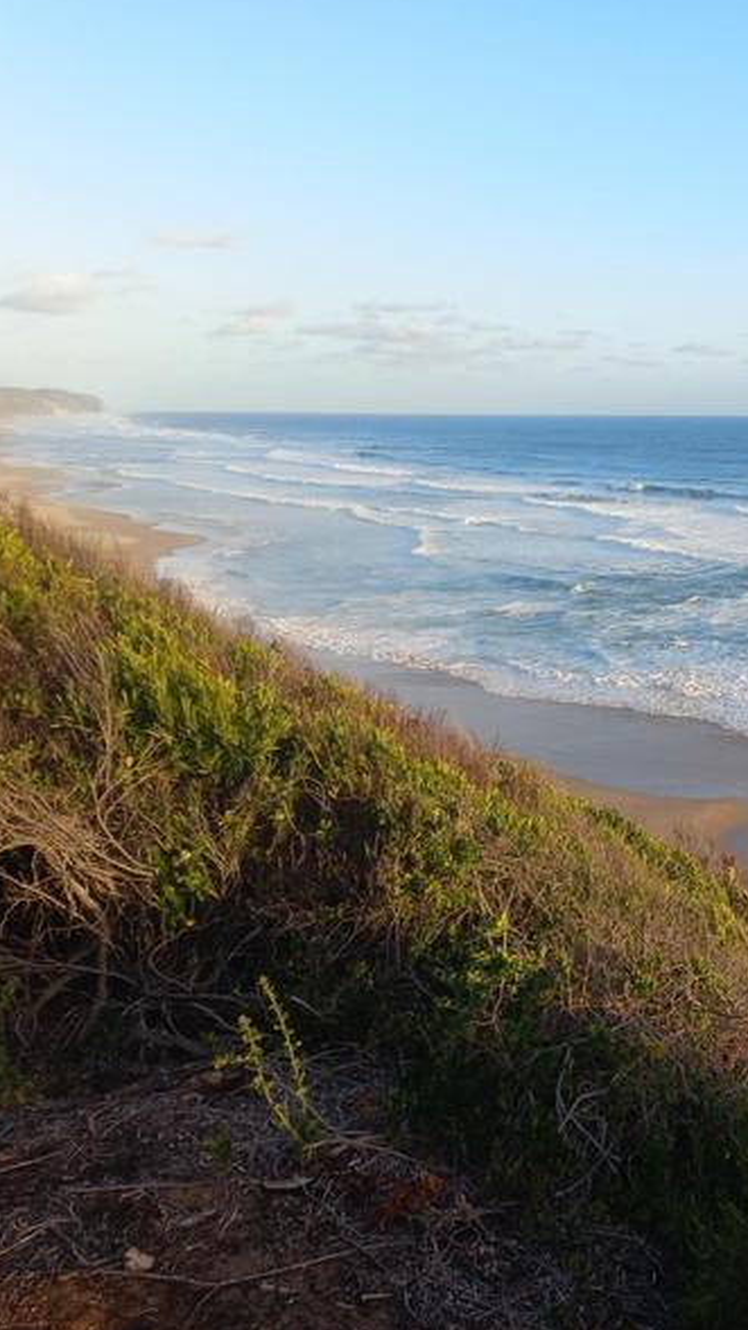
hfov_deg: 29.9
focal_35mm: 37
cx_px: 737
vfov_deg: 54.0
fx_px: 1306
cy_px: 662
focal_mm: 4.6
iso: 25
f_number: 1.8
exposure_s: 1/195
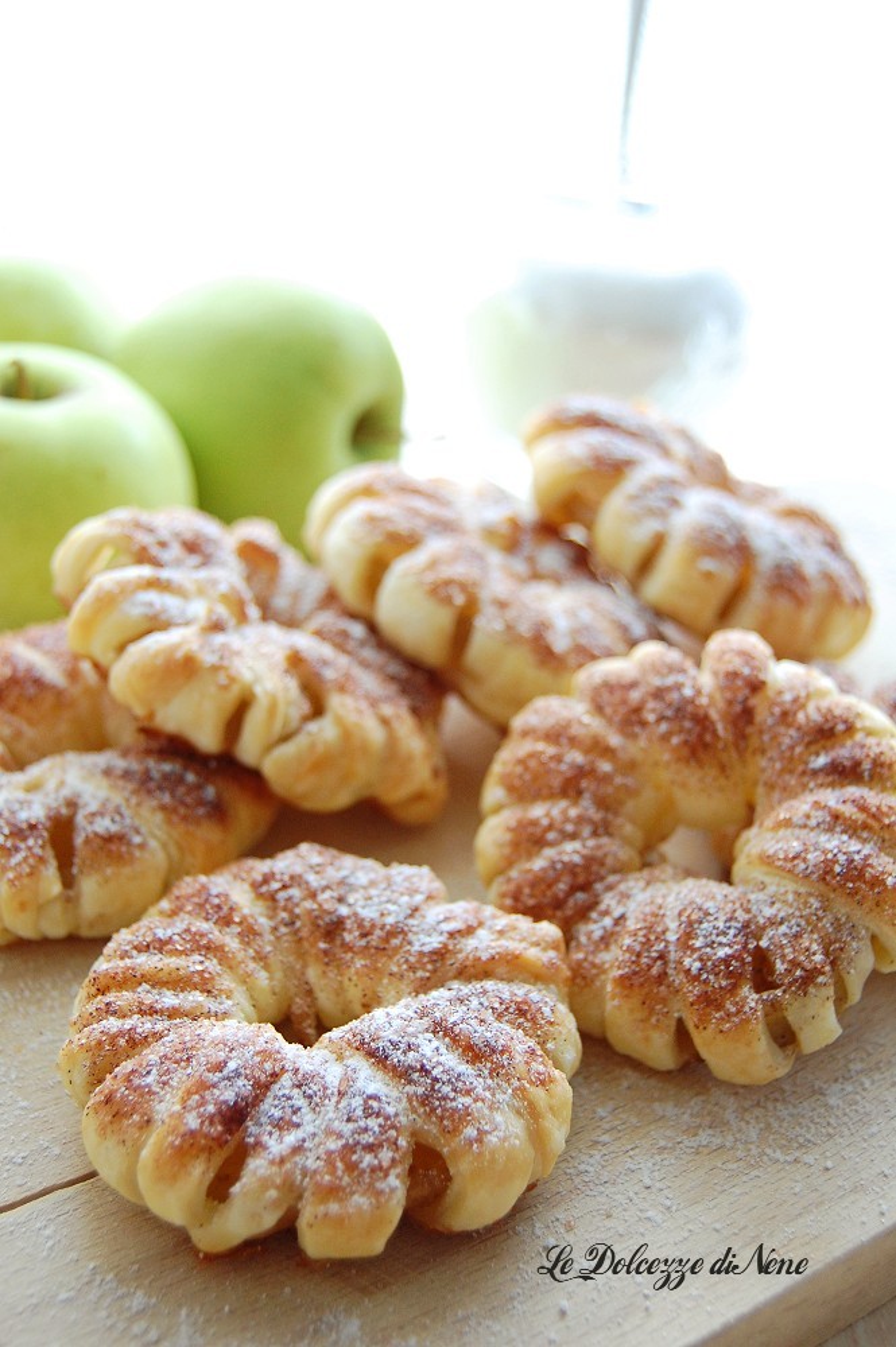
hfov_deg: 29.8
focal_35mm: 45
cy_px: 674
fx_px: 1683
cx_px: 448
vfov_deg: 43.6
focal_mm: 30
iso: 640
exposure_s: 1/60
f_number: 4.2
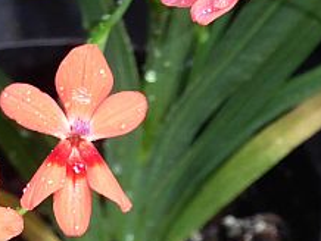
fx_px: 8513
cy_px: 191
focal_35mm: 917
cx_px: 4
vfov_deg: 1.6
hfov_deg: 2.2
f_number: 5.7
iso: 400
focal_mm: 50.5
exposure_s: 1/80
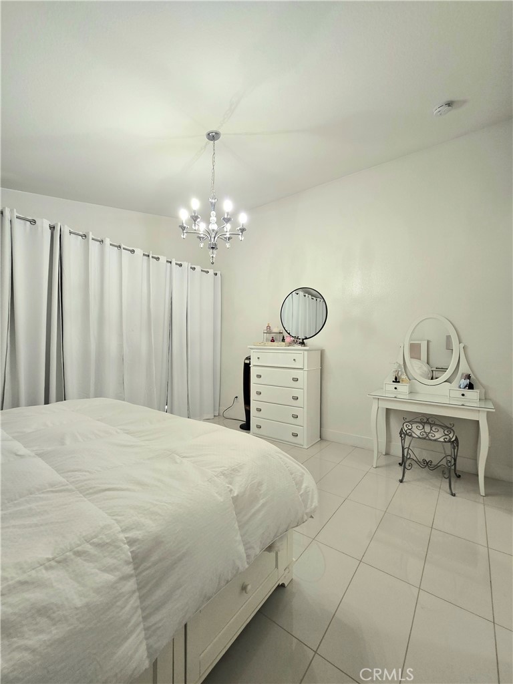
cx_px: 256
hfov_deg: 89.9
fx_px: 257
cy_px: 342
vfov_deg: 106.2
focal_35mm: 13
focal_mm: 2.2
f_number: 2.2
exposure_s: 1/60.2
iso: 125
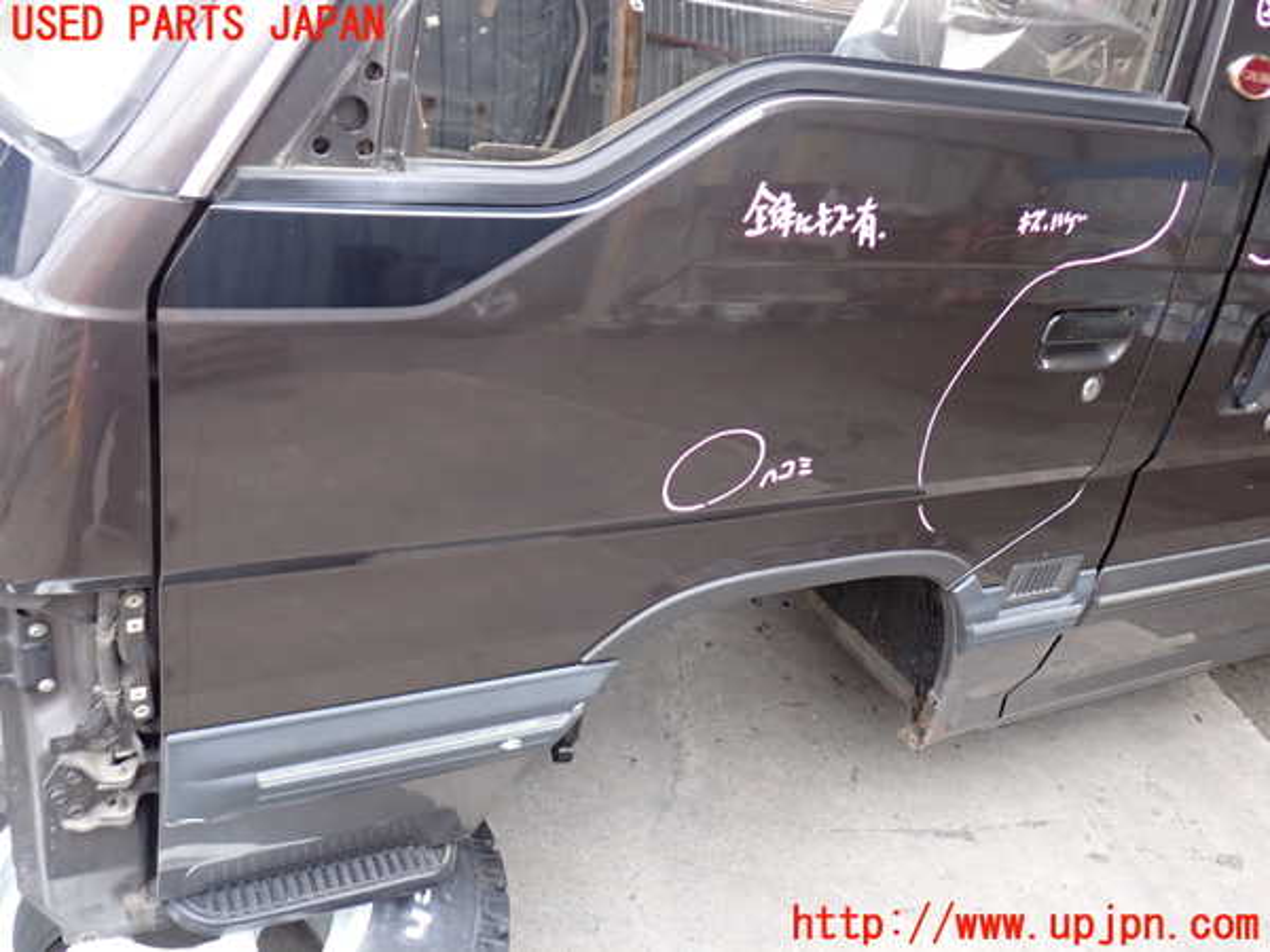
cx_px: 635
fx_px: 1101
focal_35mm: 30
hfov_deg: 60.0
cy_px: 476
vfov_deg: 46.8
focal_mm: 5.4
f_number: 2.3
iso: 250
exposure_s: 1/30
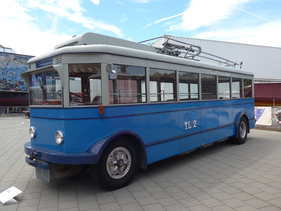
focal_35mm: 29
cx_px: 140
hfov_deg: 61.7
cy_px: 106
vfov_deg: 48.2
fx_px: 235
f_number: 2.8
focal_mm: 6
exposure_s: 1/800
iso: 80
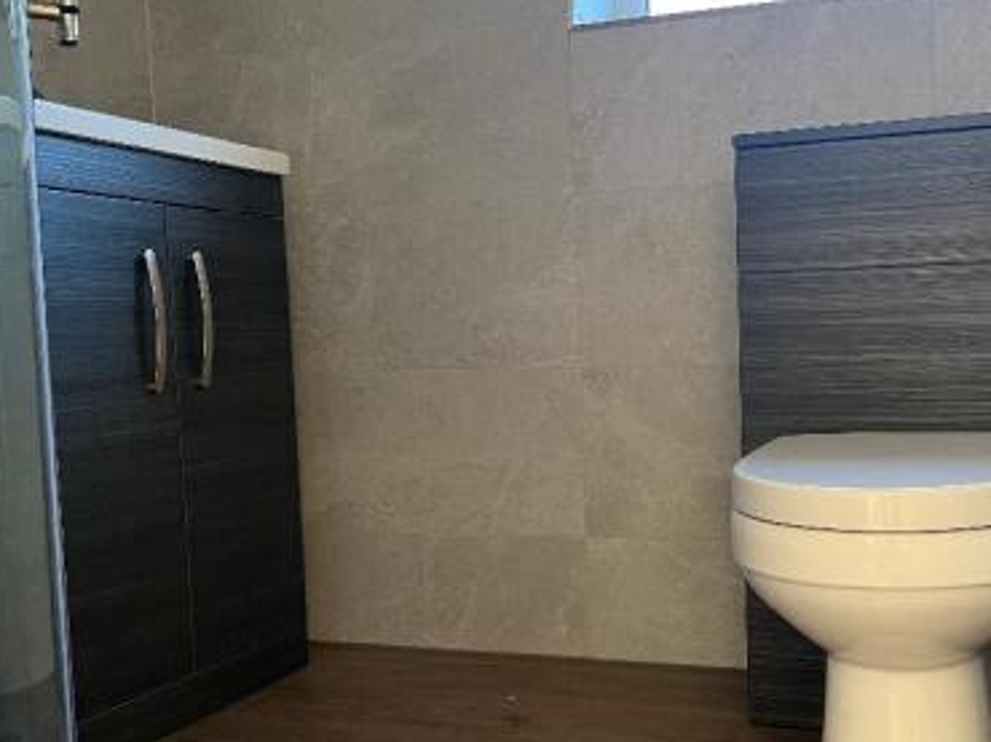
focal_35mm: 41
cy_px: 400
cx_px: 615
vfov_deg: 35.1
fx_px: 1173
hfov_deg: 45.4
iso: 160
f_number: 1.5
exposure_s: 1/60
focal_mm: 5.7
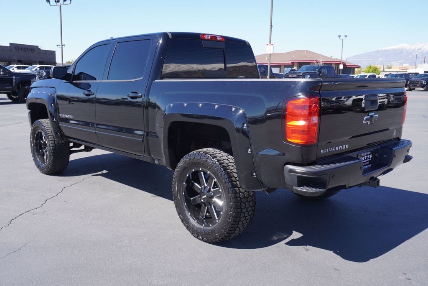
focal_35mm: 33
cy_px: 143
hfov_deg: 57.2
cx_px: 214
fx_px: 393
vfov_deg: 40.0
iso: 100
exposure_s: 1/160
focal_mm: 22
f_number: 6.3
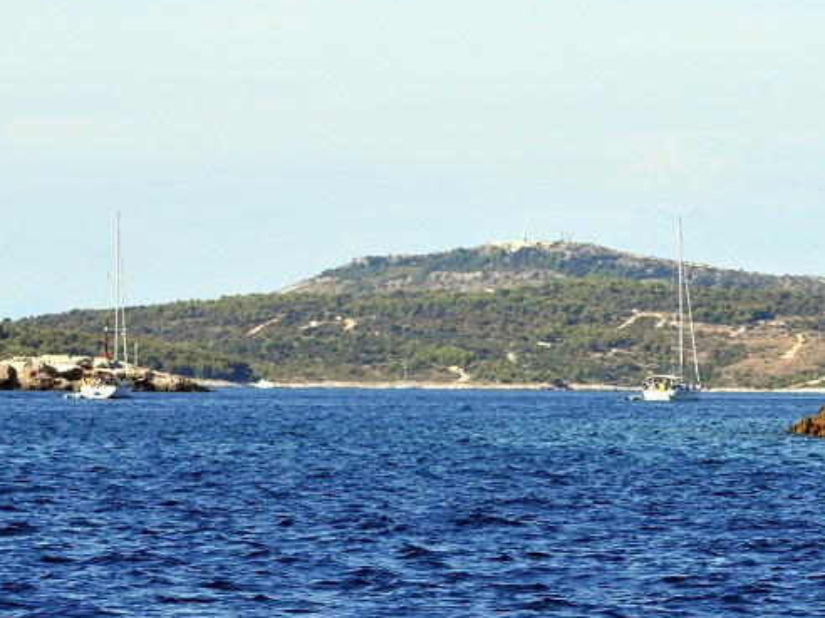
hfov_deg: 7.1
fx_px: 6625
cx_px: 556
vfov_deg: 5.3
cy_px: 425
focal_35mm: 278
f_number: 6.3
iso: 320
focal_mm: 95
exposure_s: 1/1250
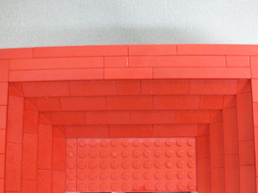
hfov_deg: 36.8
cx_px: 130
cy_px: 140
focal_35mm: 52
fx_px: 387
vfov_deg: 27.7
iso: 200
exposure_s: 1/8.8
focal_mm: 5.8
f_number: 2.8
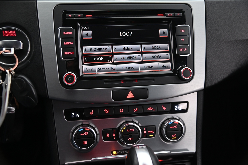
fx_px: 275
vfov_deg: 33.3
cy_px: 82
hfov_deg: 48.5
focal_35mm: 40
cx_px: 124
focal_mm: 40
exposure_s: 1/15
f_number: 4
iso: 2000
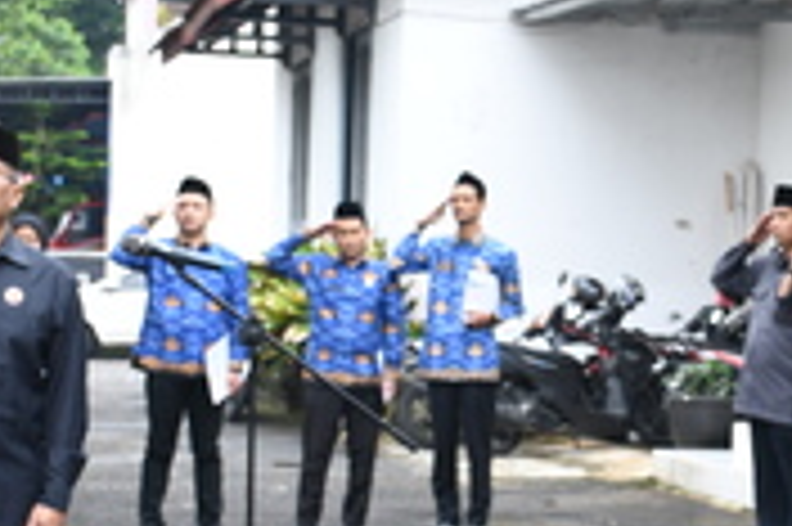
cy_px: 308
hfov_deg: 18.1
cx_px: 734
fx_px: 2440
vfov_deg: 12.3
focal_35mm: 111
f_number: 5
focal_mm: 26
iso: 250
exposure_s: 1/60
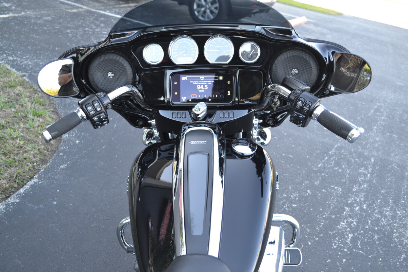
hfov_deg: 53.1
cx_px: 204
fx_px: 408
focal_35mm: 36
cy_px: 136
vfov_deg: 36.9
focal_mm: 24
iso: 400
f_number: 4.5
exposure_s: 1/80
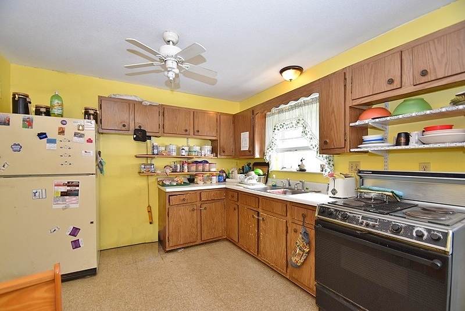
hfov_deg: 100.4
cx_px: 232
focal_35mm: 15
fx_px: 194
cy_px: 156
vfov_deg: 77.4
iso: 450
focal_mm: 10
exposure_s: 1/60
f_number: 4
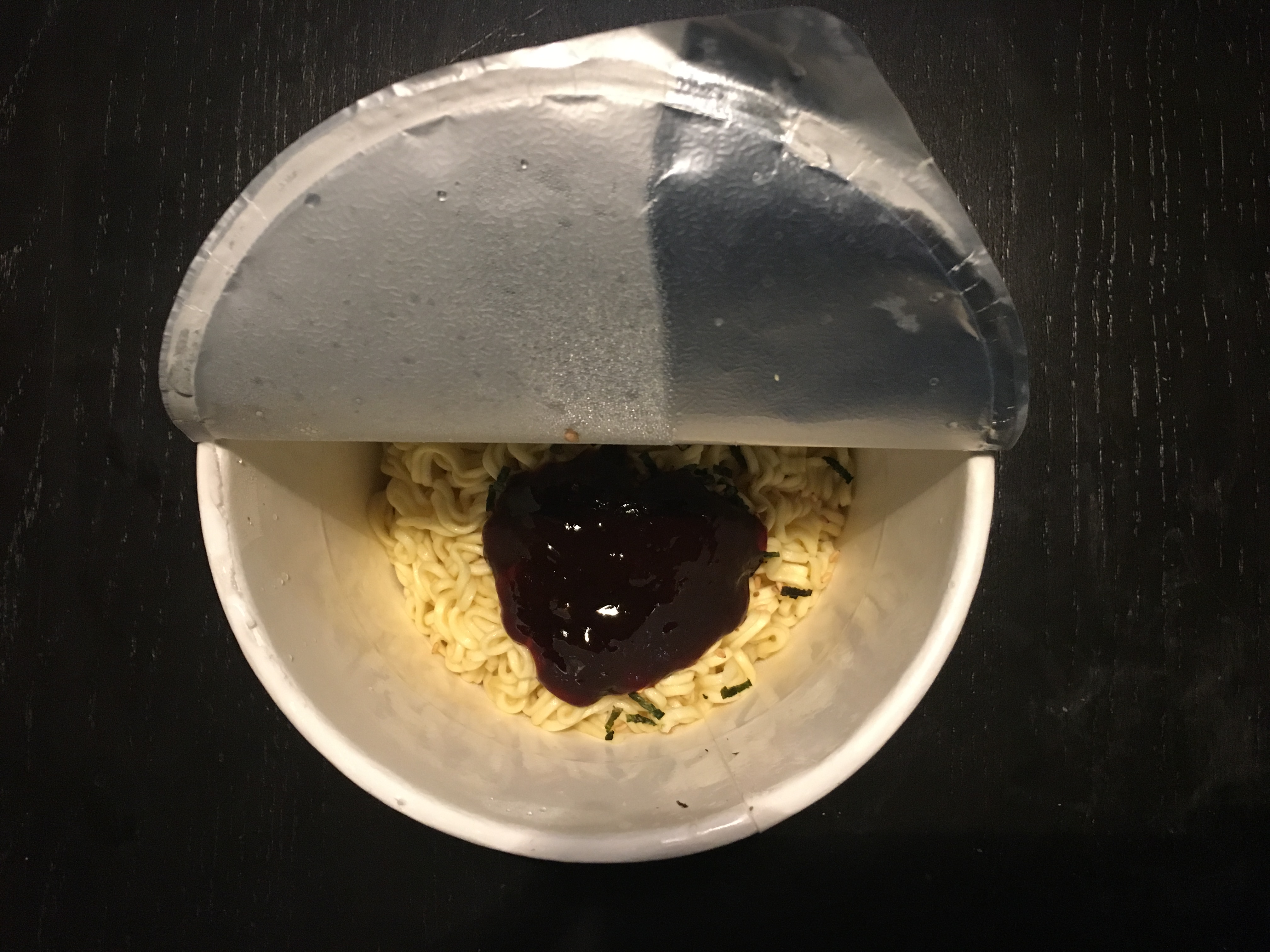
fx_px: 1064
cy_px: 476
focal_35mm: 29
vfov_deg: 48.2
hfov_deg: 61.7
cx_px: 635
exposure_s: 1/25
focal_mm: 4.15
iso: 200
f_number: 2.2
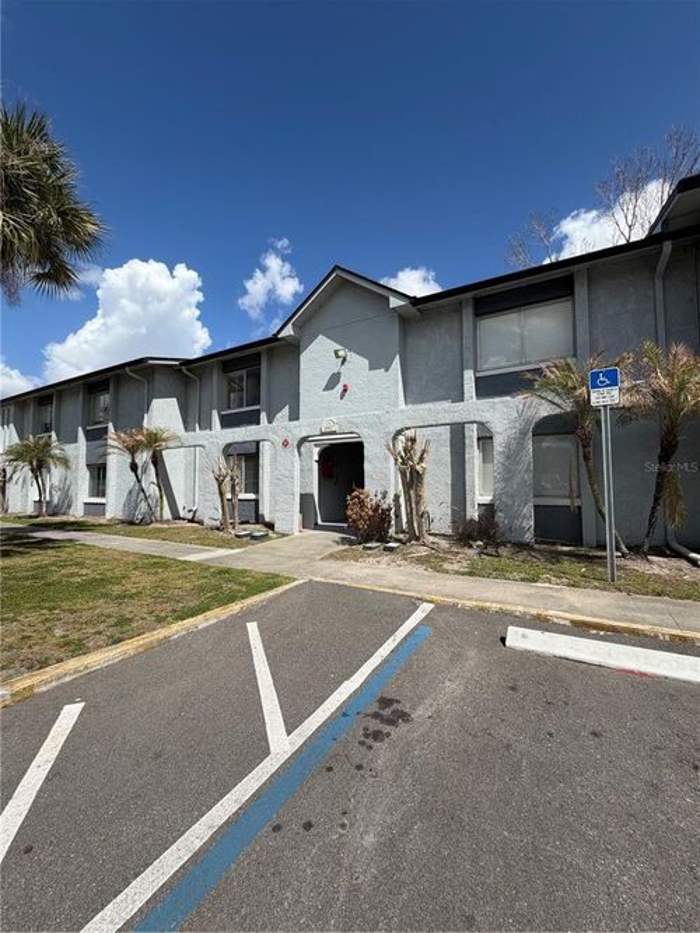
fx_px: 378
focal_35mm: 14
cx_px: 350
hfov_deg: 85.7
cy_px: 466
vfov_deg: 102.1
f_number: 2.2
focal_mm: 2.22
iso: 25
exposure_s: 1/770
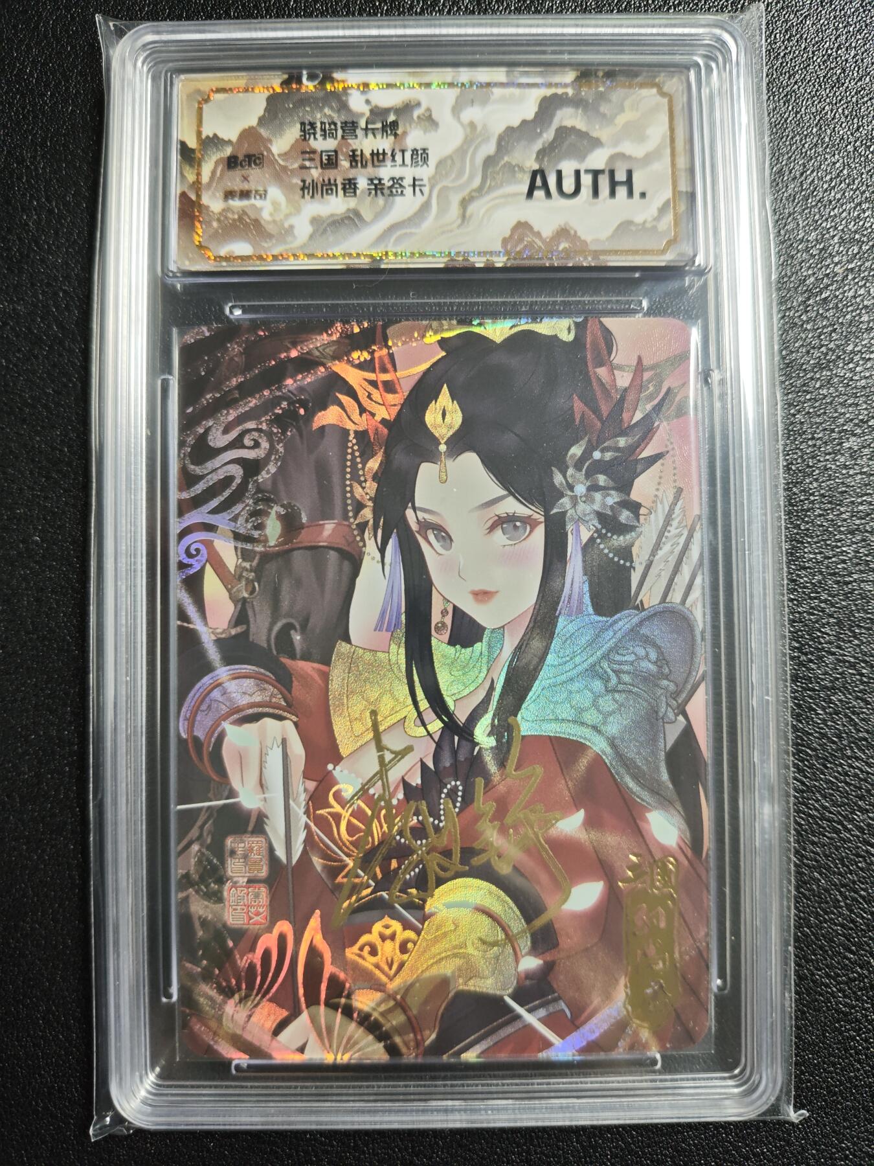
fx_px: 875
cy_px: 583
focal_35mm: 26
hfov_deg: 53.1
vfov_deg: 67.3
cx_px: 437
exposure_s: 1/100
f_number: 1.5
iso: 320
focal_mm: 4.94
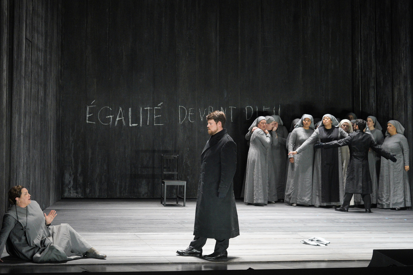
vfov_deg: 18.2
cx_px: 201
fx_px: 860
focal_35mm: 75
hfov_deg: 27.0
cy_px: 132
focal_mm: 70
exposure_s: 1/200
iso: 5000
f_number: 4.5
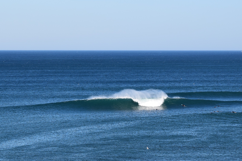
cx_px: 121
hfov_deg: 15.9
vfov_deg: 10.6
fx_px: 867
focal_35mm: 129
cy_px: 80
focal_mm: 86
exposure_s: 1/500
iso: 250
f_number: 11
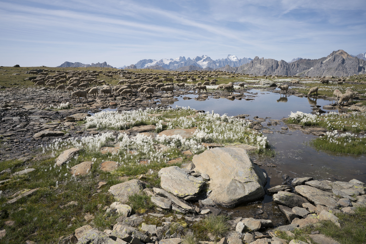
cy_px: 122
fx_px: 254
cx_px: 183
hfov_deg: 71.5
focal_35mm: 25
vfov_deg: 51.3
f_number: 7.1
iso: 100
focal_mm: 25
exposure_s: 1/320
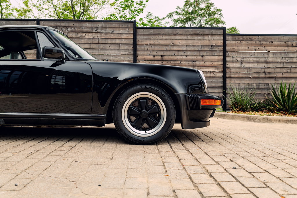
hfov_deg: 54.4
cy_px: 99
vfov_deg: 37.9
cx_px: 148
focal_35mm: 35
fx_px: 289
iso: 200
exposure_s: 1/50
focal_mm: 35
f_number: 4
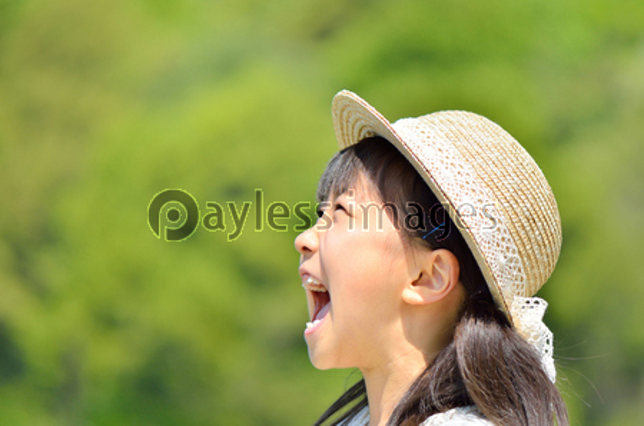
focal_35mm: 158
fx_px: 2812
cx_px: 322
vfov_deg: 8.7
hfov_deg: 13.1
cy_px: 213
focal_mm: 105
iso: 100
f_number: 3
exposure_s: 1/1600
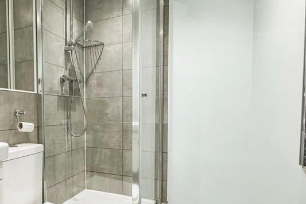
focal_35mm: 28
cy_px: 129
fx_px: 238
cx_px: 68
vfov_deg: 45.9
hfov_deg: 60.9
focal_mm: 2.22
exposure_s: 1/100
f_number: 2.2
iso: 200
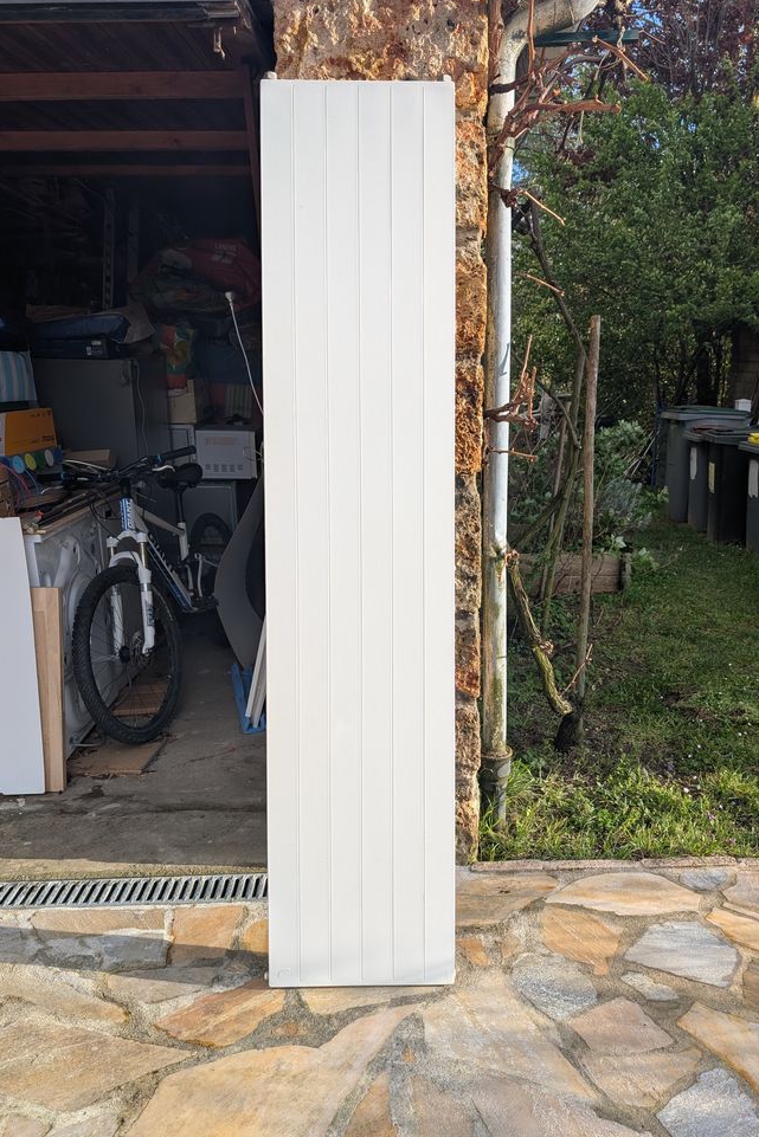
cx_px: 423
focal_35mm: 26
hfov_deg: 49.5
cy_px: 574
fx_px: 822
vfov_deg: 69.4
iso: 29
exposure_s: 1/390
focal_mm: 6.9
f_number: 1.68
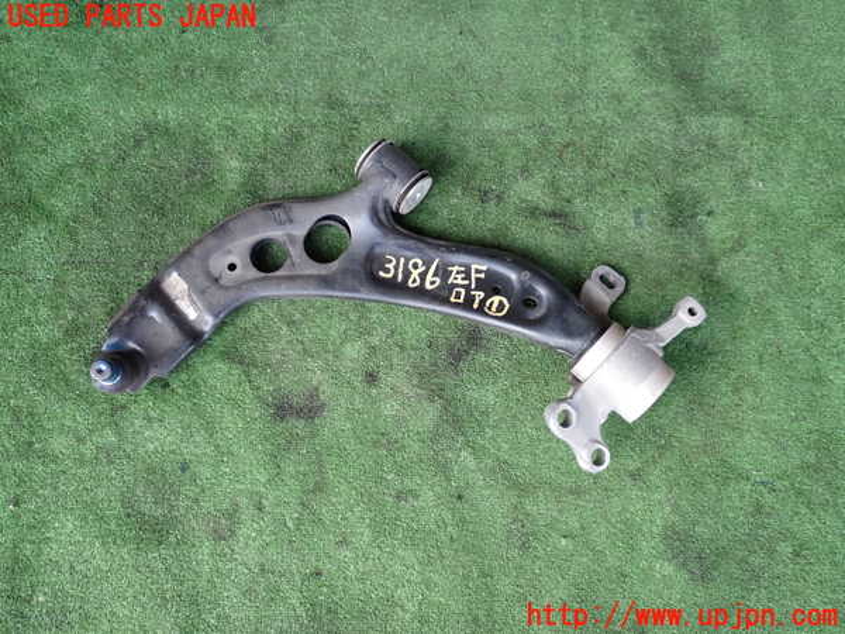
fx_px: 781
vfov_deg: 44.2
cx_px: 422
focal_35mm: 32
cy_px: 317
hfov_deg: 56.8
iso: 100
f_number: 2.4
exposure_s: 1/100
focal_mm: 5.79
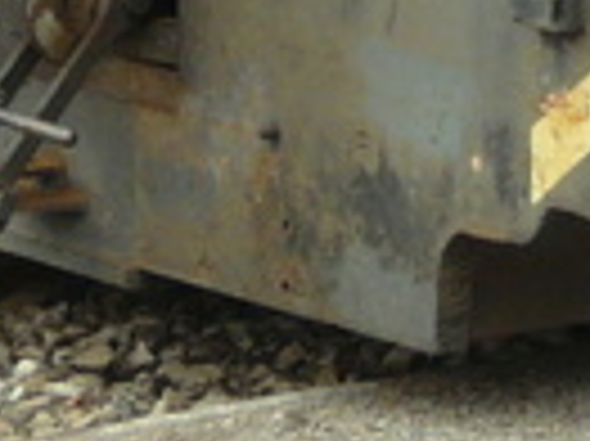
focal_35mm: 488
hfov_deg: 4.0
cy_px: -819
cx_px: 1324
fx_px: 8310
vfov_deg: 3.0
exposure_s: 1/100
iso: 100
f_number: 4
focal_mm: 10.5
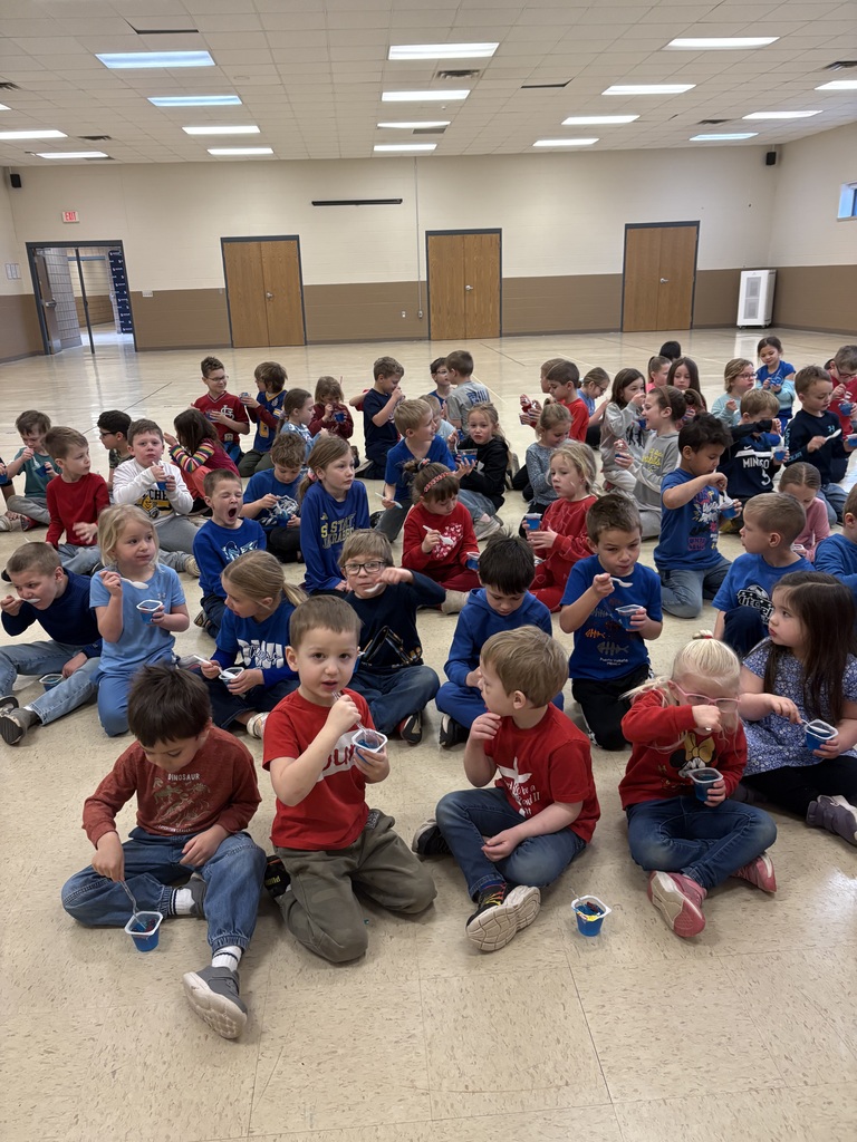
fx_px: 858
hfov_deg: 53.1
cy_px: 571
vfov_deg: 67.3
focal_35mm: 26
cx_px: 428
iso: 250
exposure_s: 1/120
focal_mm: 5.96
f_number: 1.6
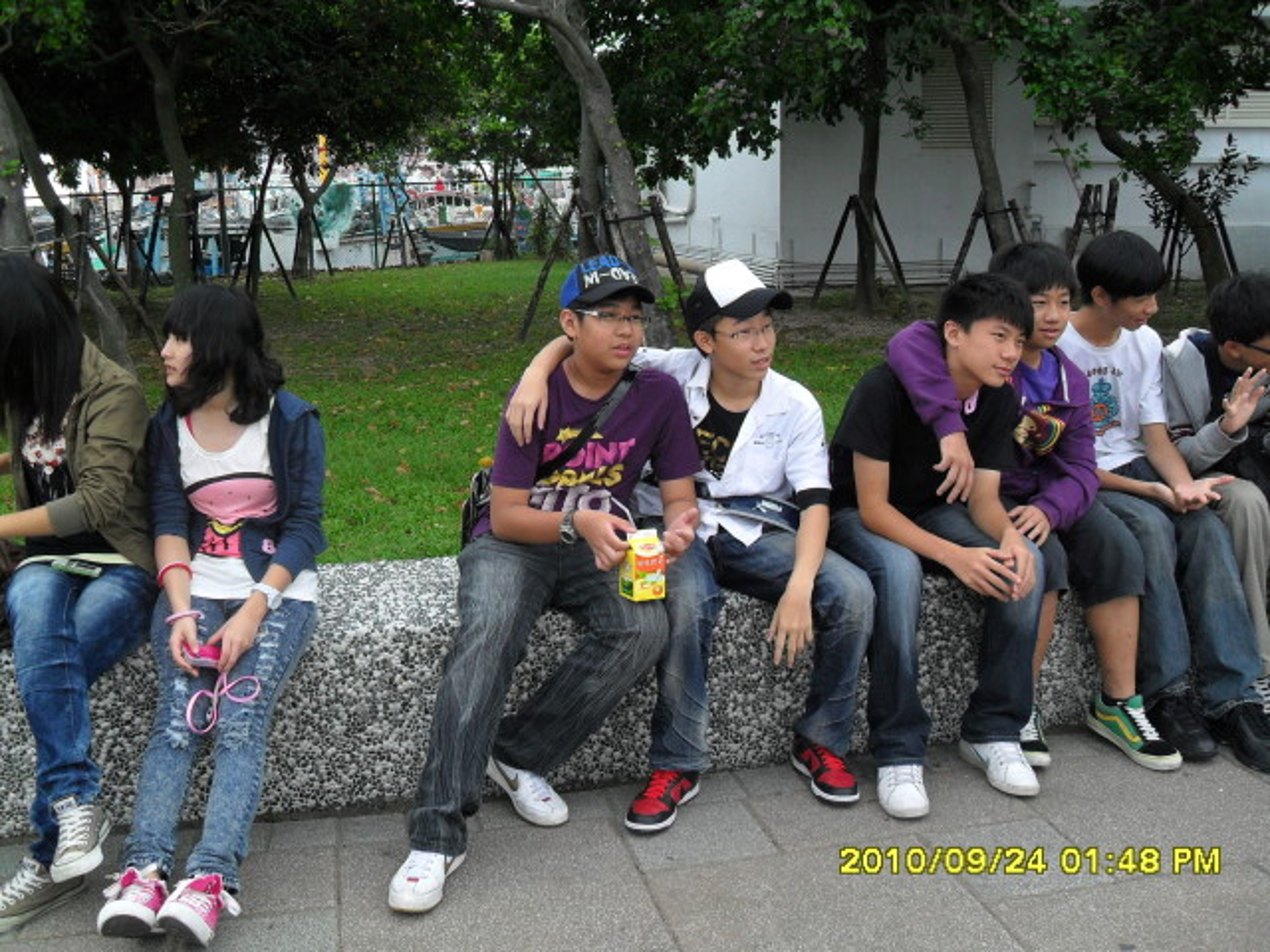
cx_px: 635
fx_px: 1284
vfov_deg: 40.7
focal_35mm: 35
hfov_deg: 52.6
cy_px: 476
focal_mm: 6.2
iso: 100
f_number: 2.8
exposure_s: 1/125
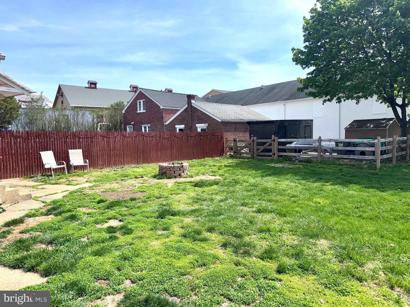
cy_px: 154
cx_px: 205
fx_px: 284
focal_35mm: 24
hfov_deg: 71.6
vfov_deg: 56.8
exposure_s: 1/7937
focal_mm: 6.76
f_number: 1.78
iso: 50
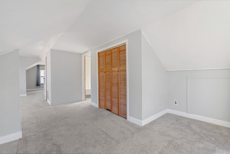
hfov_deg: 96.7
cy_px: 77
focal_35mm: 16
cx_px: 115
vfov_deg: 73.7
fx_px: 102
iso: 800
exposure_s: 1/30
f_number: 8
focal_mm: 16
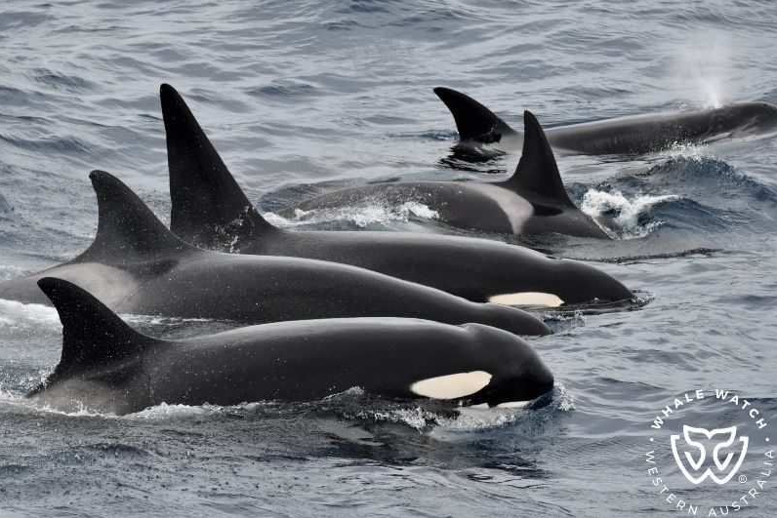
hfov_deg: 9.1
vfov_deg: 6.1
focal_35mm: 226
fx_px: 4878
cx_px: 388
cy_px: 259
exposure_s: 1/1600
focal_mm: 150
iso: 400
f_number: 6.3
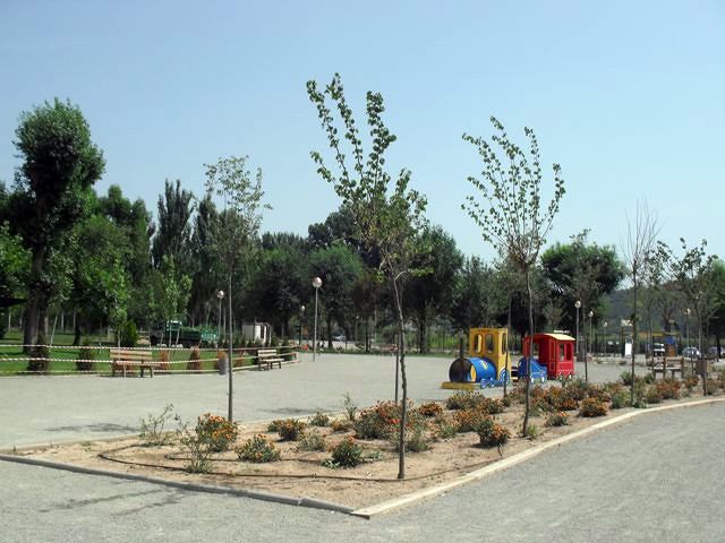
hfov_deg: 52.6
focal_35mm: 35
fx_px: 733
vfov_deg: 40.7
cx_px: 362
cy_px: 272
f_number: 8.4
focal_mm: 6.3
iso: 100
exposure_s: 1/350
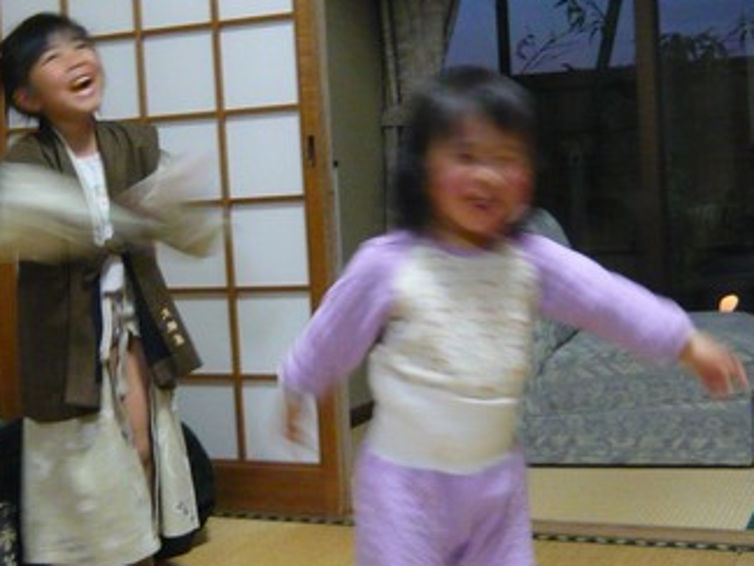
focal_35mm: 58
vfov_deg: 25.2
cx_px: 356
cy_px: 240
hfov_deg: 33.2
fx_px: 1263
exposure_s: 1/13
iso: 400
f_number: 2.9
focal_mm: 4.9
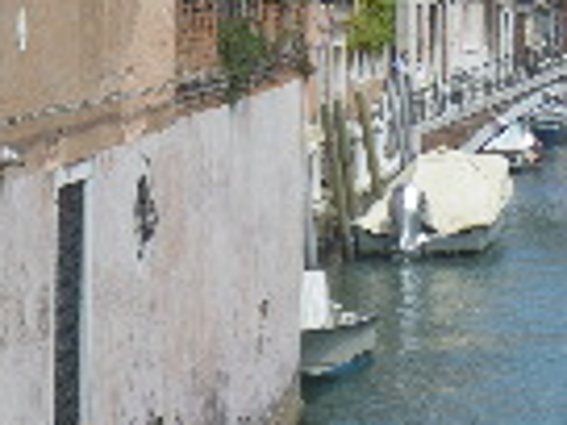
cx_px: 650
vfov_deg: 8.4
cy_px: 21
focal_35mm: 175
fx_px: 2866
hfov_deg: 11.1
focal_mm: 11.1
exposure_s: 1/200
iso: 50
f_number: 5.5
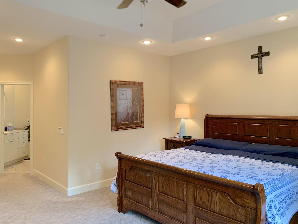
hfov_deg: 65.3
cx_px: 147
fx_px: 232
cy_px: 110
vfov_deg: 51.4
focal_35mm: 27
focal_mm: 4.25
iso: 125
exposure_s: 1/60
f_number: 1.8
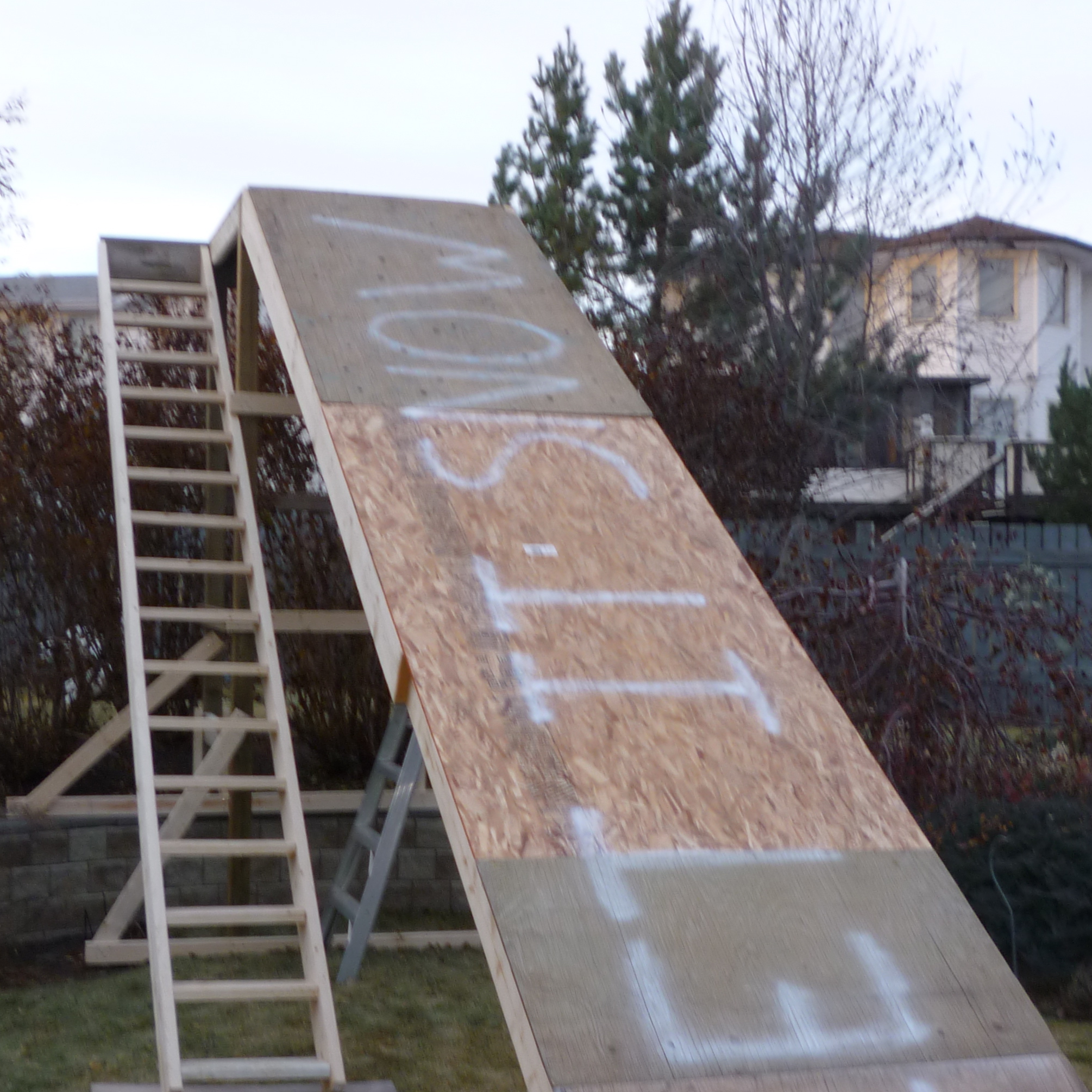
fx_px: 1820
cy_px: 614
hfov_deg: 33.4
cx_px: 559
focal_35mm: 51
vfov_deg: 33.4
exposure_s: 1/30
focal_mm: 5.2
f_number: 3.3
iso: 80
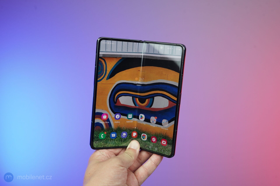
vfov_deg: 31.2
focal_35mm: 43
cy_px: 93
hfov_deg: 45.4
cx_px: 140
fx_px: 334
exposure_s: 1/125
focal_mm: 43
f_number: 8
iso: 1600
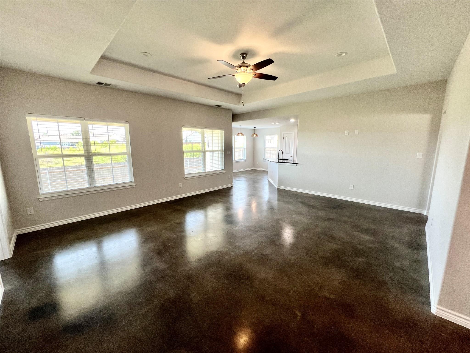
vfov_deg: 89.9
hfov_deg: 106.2
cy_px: 176
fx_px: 177
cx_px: 235
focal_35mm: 13
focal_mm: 1.57
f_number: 1.8
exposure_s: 1/120
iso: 125
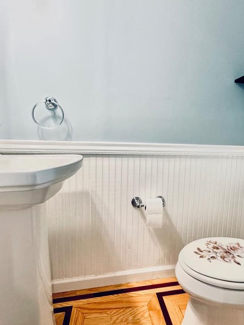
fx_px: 179
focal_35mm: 19
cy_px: 163
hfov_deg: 68.4
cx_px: 139
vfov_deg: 84.7
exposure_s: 1/60
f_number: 2.2
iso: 200
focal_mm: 2.22
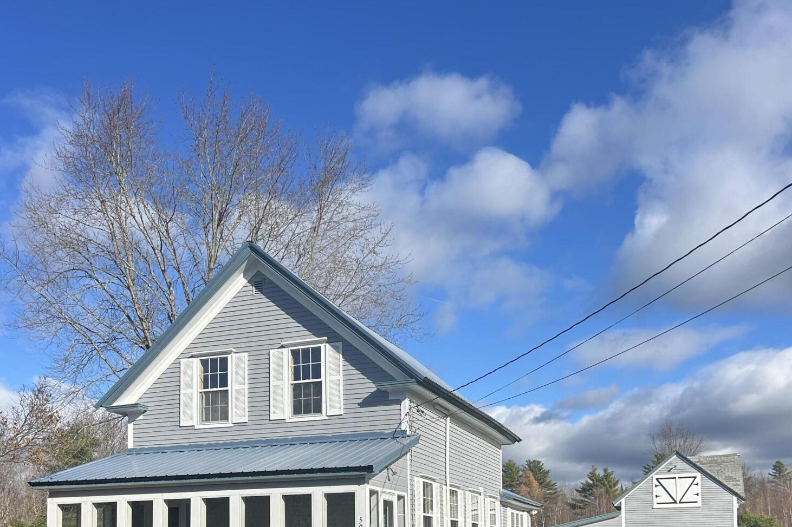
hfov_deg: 51.9
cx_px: 393
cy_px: 511
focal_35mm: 37
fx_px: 814
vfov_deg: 33.3
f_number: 1.5
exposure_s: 1/4274
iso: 50
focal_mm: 5.7
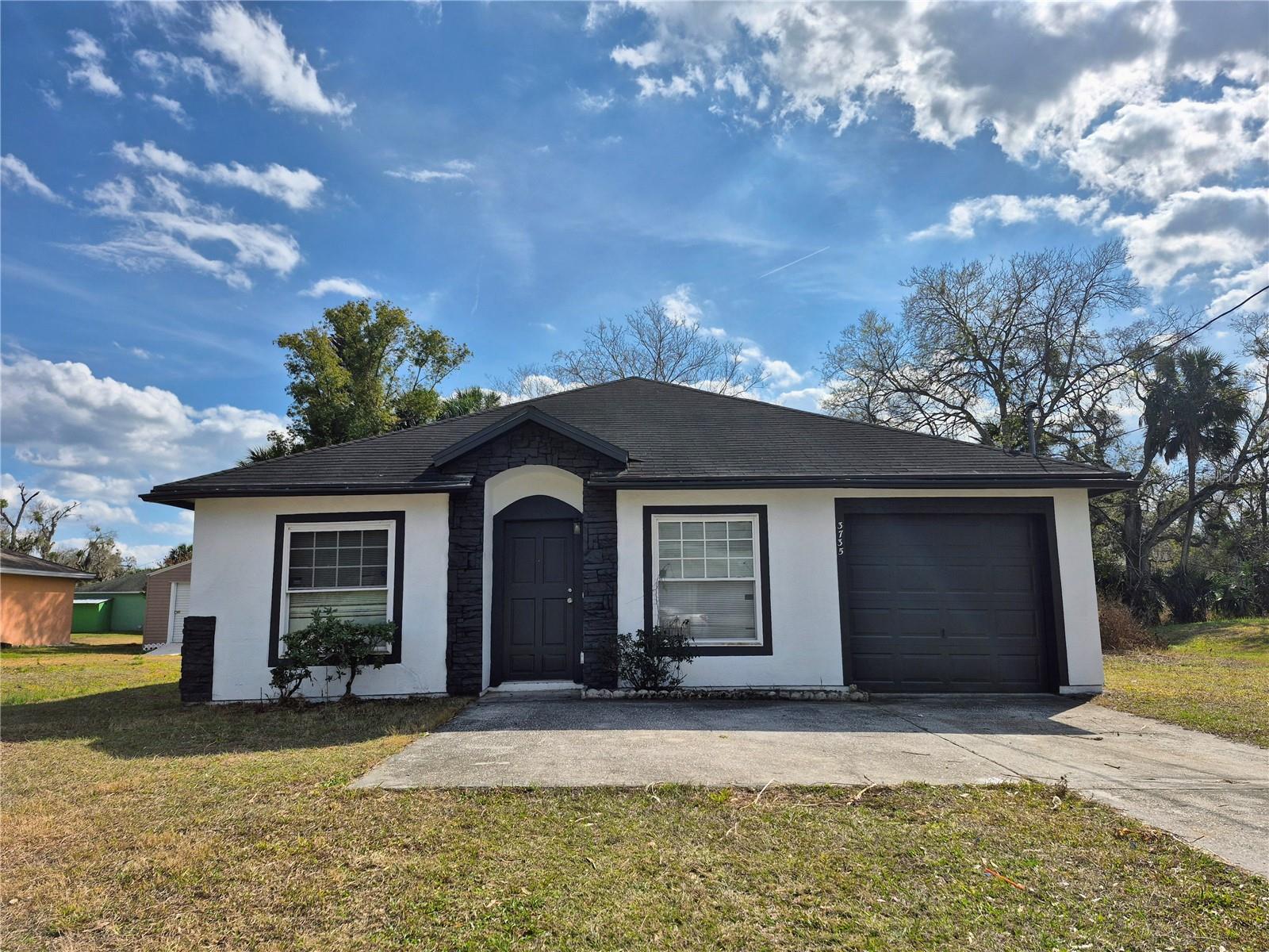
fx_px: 843
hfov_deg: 73.9
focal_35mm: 23
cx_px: 634
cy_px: 476
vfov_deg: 58.9
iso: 25
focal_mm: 5.4
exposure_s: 1/4512
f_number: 1.8
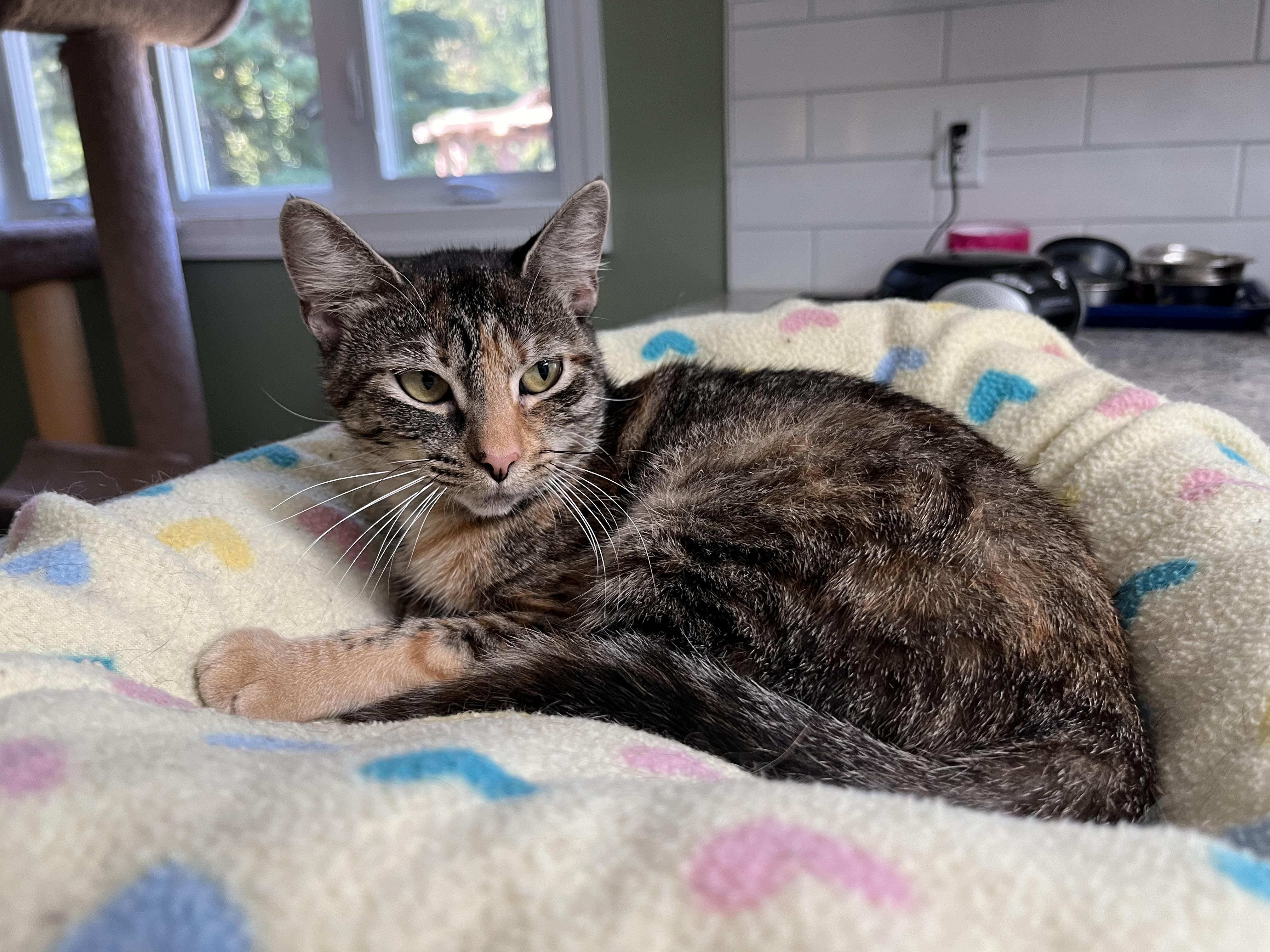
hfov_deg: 67.3
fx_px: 954
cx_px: 635
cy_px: 476
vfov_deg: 53.1
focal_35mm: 26
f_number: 1.6
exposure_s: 1/89
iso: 125
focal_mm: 5.1
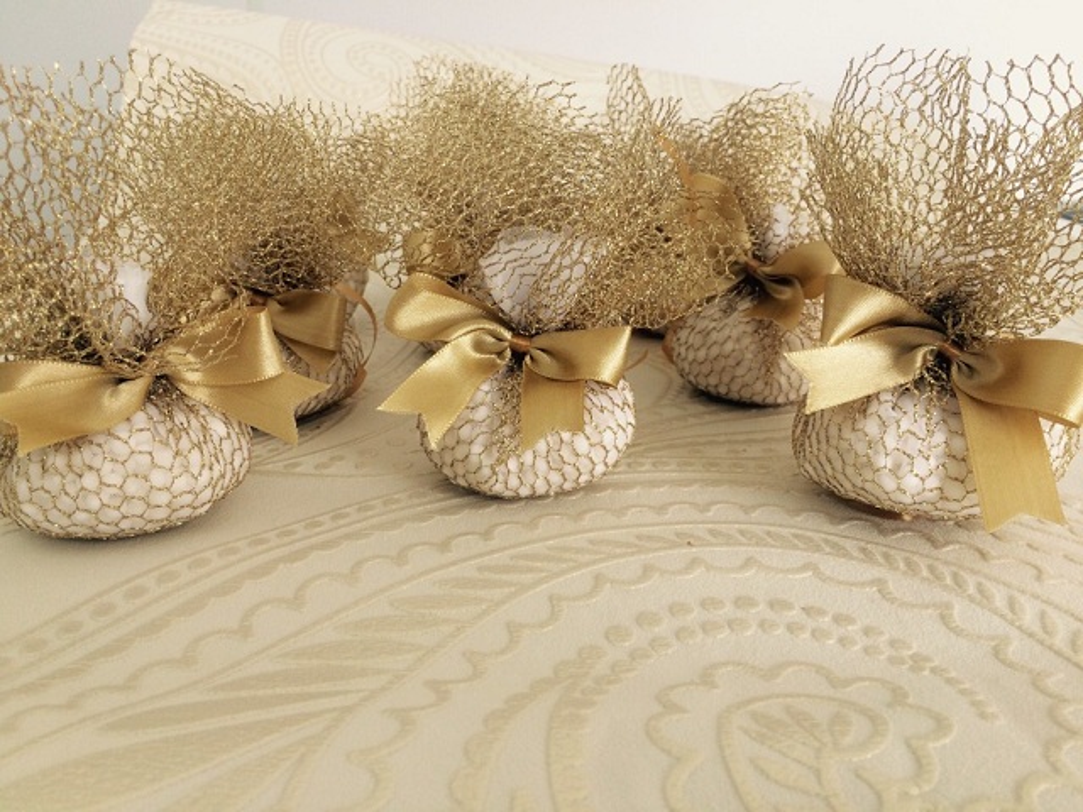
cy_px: 406
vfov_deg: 48.2
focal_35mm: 29
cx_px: 542
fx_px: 907
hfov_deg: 61.7
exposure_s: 1/120
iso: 40
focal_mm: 4.15
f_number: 2.2
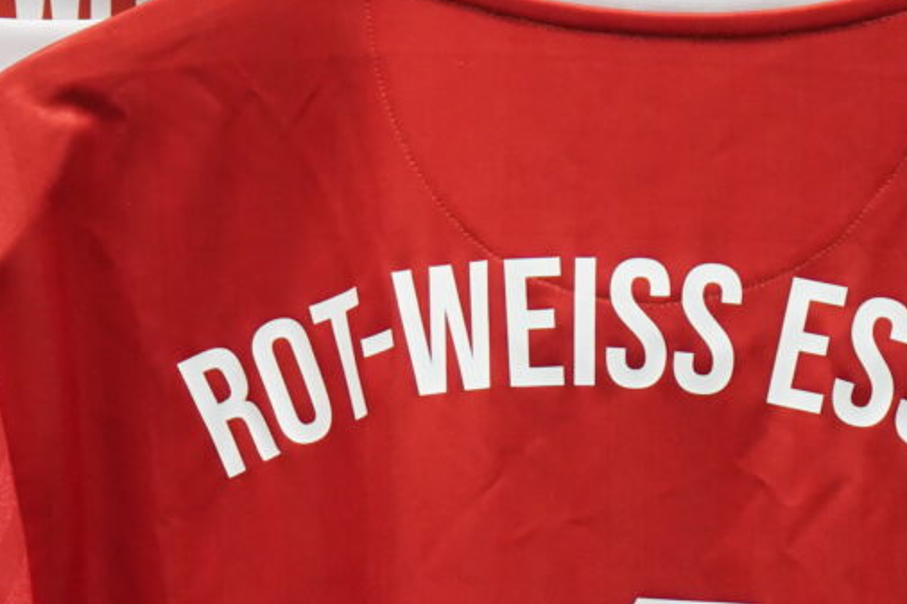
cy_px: 781
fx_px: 4281
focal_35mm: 170
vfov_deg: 8.0
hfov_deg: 12.1
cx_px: 590
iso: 2500
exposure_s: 1/160
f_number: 5
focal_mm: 42
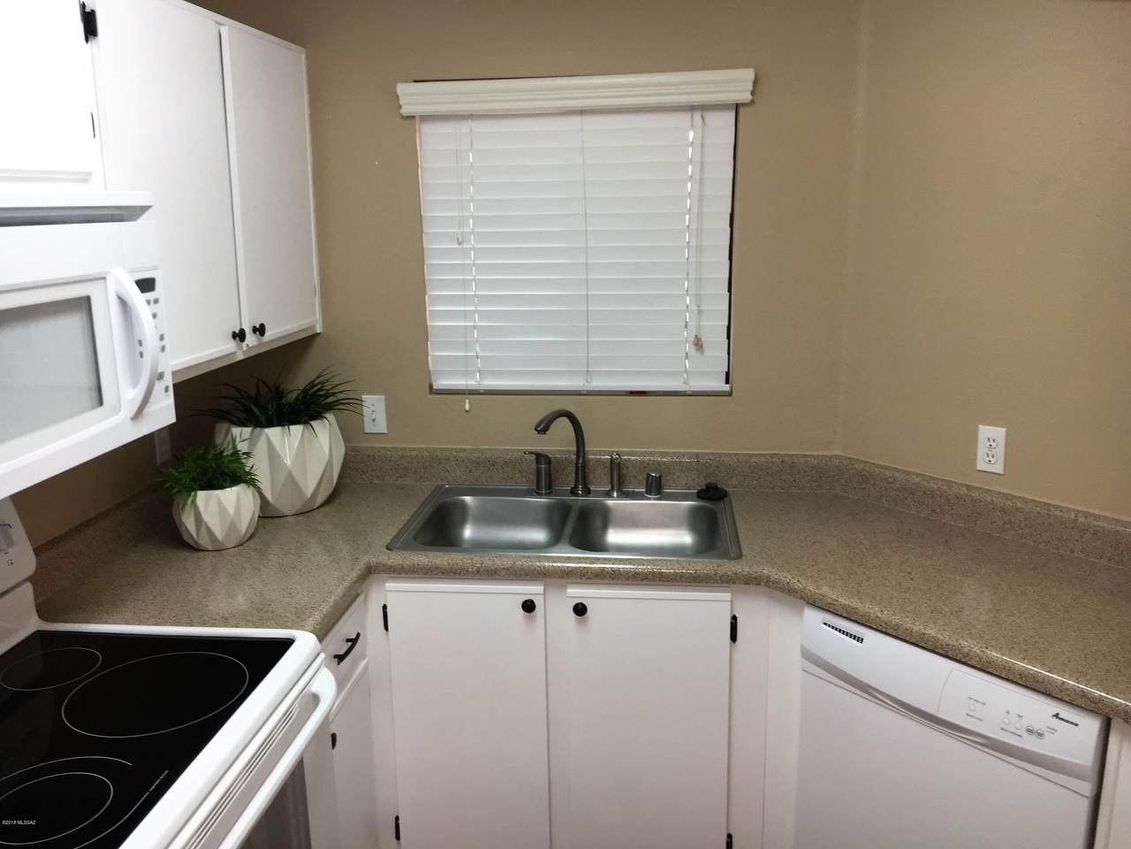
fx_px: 948
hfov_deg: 61.7
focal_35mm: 29
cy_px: 424
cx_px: 566
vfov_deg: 48.2
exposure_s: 1/30
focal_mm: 4.15
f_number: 2.2
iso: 40
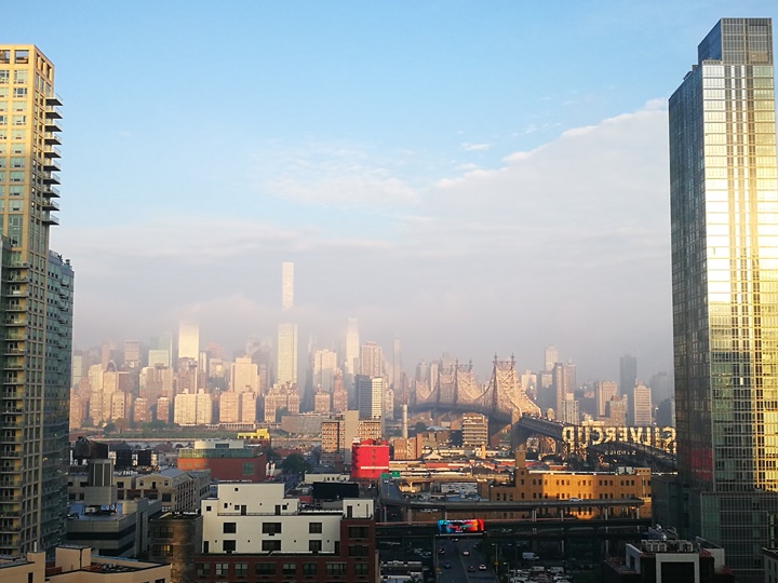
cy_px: 292
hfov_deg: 39.7
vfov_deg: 30.3
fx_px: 1079
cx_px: 389
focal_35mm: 48
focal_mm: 4.5
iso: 50
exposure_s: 1/397
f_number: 2.2
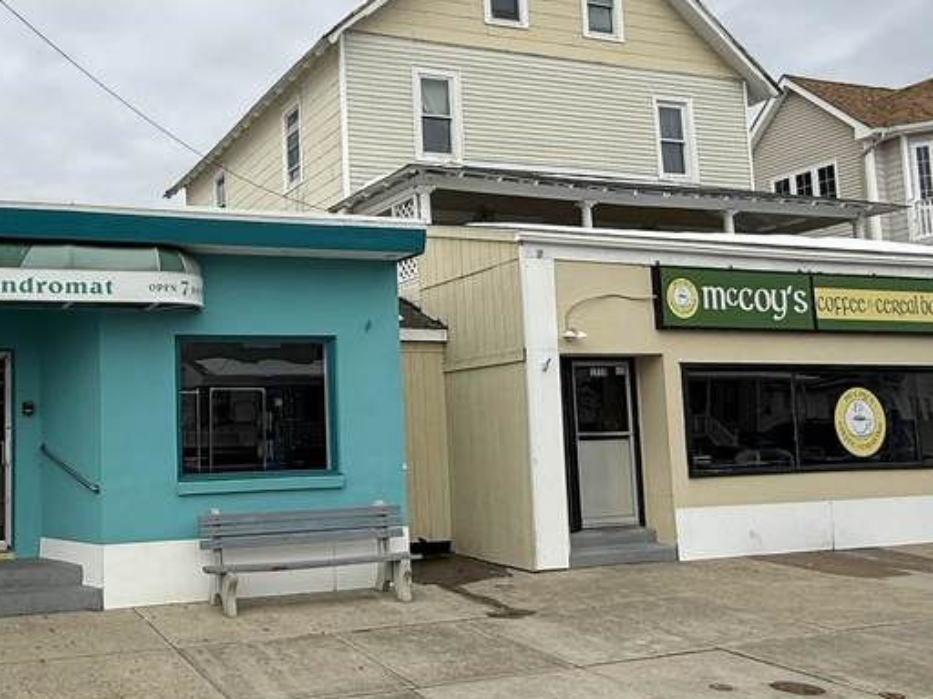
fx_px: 943
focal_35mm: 35
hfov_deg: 50.3
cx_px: 222
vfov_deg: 40.7
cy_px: 344
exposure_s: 1/2165
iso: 50
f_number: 2.2
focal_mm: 2.22
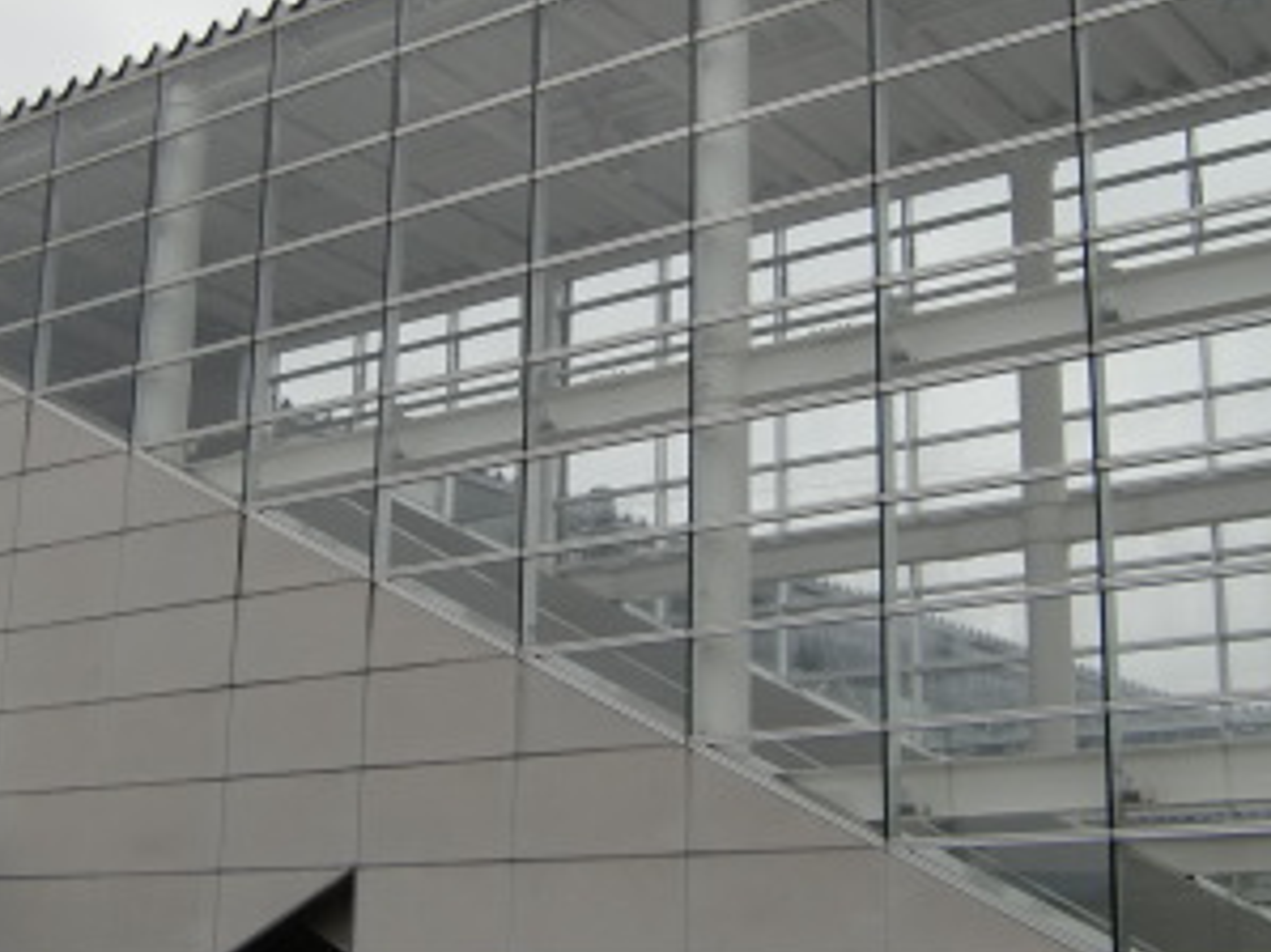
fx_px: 2202
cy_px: 459
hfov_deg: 32.2
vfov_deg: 24.4
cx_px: 595
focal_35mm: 60
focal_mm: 4.9
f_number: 2.6
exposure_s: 1/250
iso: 64
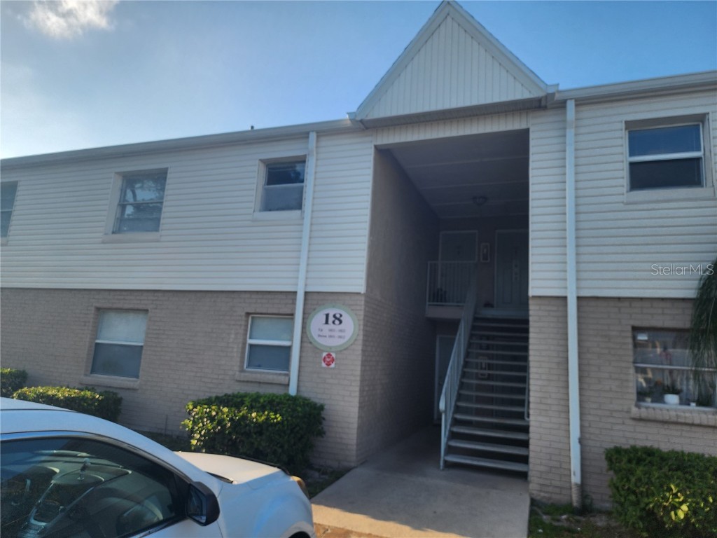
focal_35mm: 23
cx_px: 358
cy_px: 269
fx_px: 476
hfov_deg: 73.9
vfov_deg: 58.9
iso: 12
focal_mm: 6.4
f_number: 1.8
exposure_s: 1/427
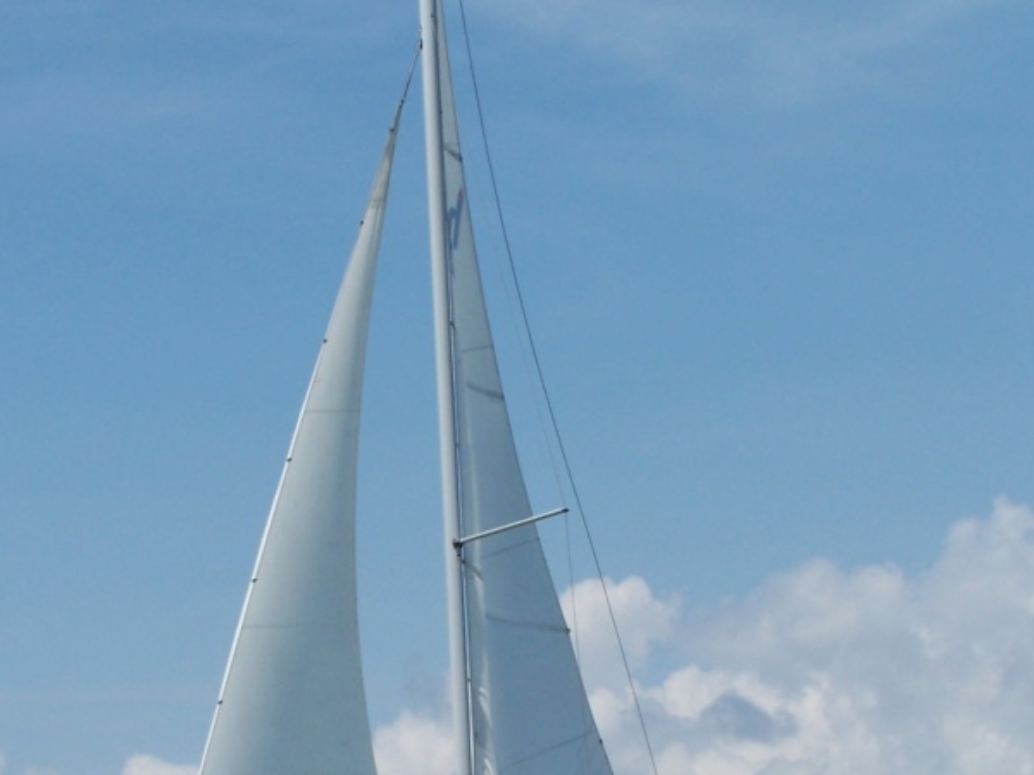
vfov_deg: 11.6
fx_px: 3823
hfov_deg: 15.4
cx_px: 517
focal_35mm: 128
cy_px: 589
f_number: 6.3
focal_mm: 12.4
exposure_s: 1/500
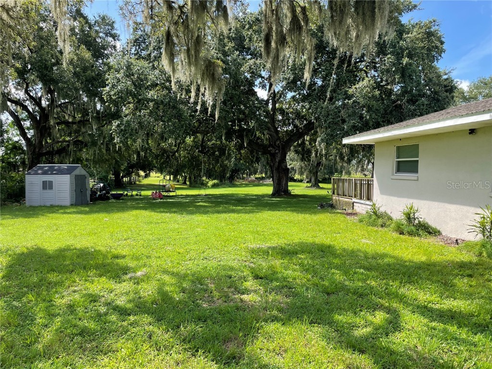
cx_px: 246
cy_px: 184
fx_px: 370
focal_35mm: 26
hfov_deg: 67.3
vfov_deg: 53.1
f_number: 1.6
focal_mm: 4.2
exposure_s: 1/790
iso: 32
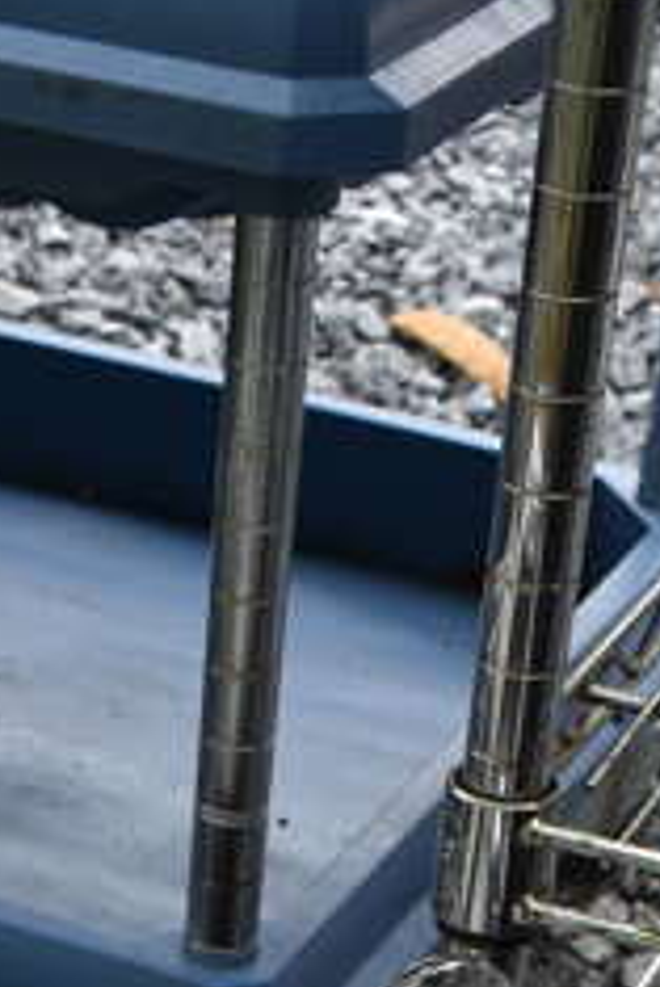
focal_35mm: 105
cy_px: 1695
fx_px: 2883
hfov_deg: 12.9
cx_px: 38
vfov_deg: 16.7
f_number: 6.3
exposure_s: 1/250
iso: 200
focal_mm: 18
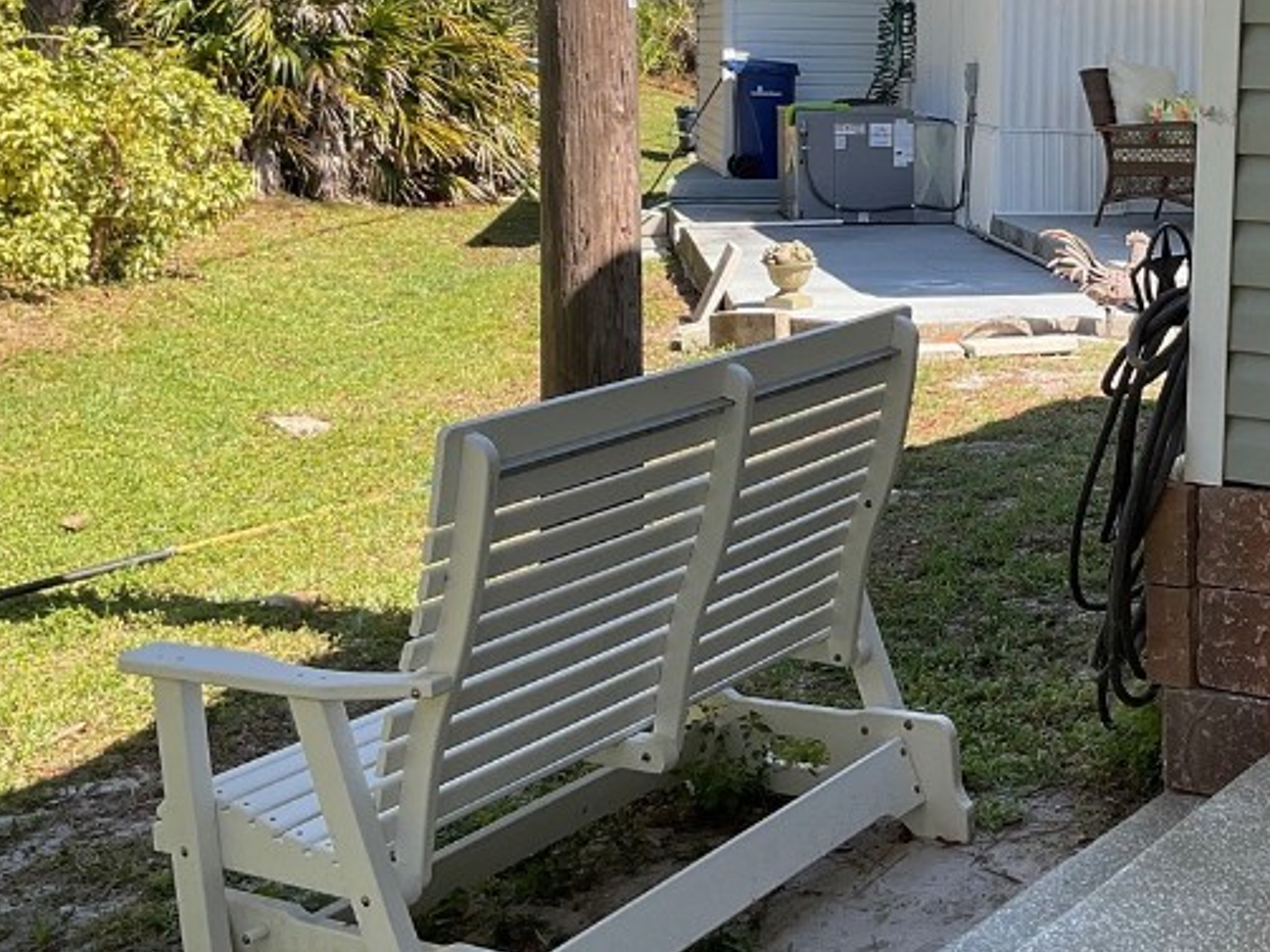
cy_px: 227
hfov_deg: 31.7
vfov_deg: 24.5
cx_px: 1053
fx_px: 2164
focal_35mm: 59
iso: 16
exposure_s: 1/599
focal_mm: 3
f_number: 1.8
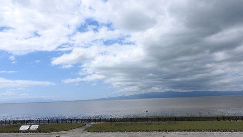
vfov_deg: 42.4
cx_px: 122
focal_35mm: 27
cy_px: 90
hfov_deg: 69.9
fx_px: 174
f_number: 3.8
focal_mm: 4.3
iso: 100
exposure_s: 1/1600
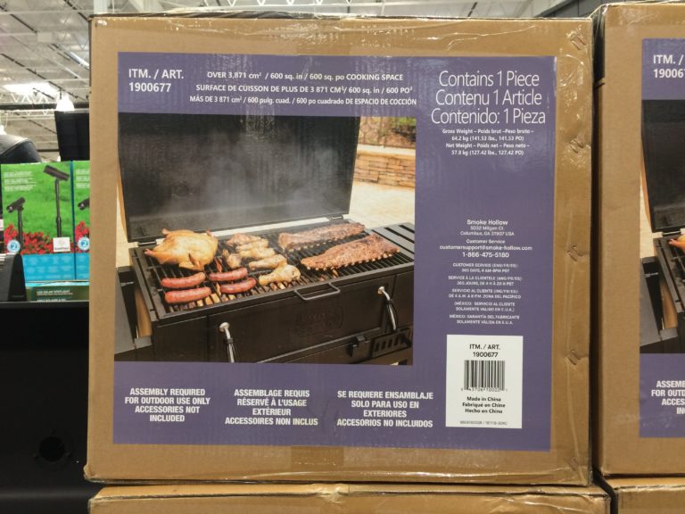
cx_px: 342
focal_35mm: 29
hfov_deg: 61.7
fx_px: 574
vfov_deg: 48.2
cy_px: 257
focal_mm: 4.15
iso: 100
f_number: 2.2
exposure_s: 1/30
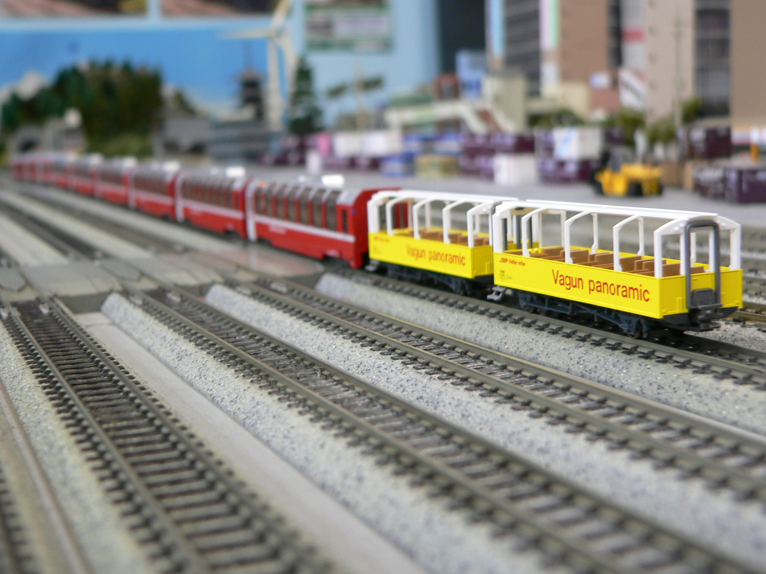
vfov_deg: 28.6
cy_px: 287
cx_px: 383
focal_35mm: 51
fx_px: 1129
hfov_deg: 37.5
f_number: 2.8
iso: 100
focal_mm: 8.5
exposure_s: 1/8
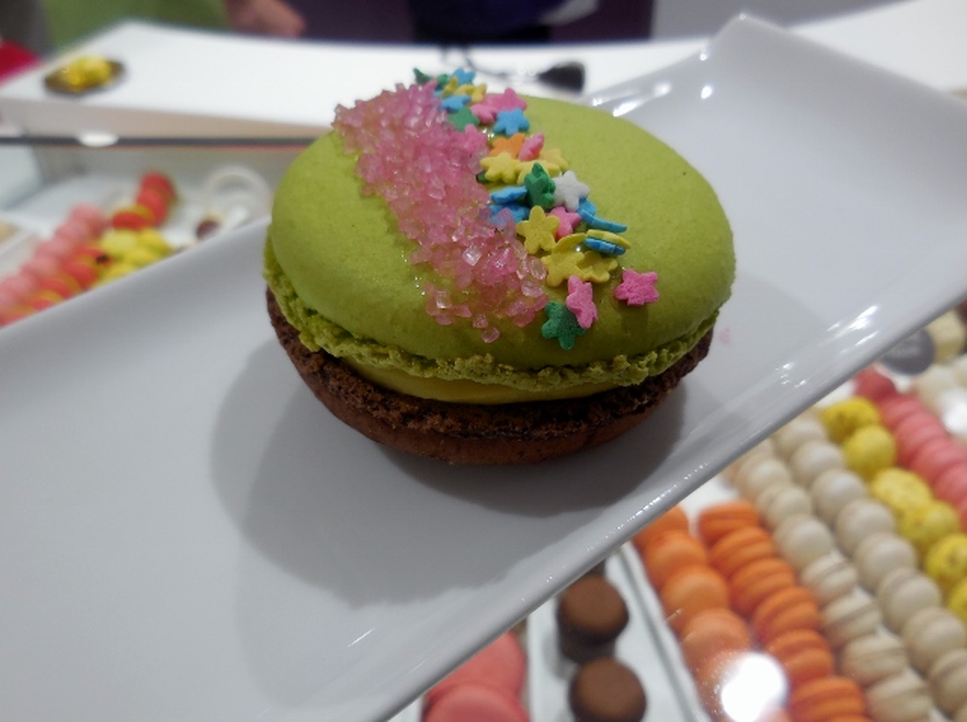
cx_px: 484
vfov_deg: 42.8
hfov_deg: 55.4
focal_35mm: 33
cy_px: 361
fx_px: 920
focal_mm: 5.9
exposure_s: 1/100
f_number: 3.7
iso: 125
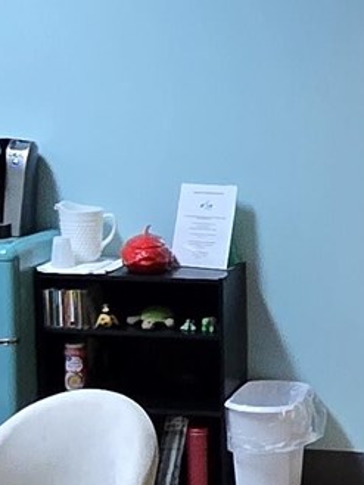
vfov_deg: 21.5
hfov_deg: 15.8
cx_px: 395
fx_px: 1275
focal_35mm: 91
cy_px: 307
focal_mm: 2.2
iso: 800
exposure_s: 1/60
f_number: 2.2
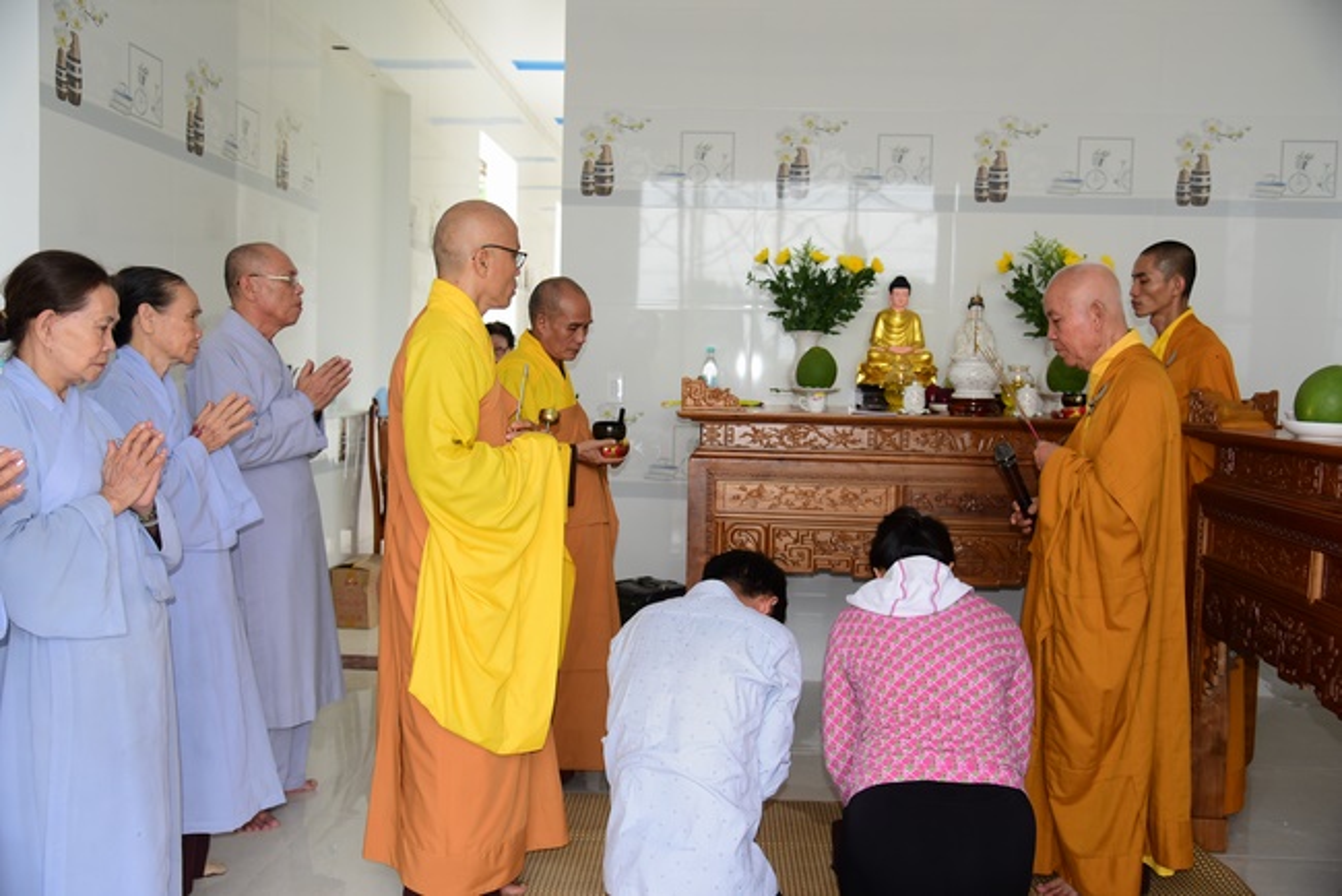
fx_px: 1156
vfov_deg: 42.4
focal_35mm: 31
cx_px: 671
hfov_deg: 60.3
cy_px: 448
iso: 320
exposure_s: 1/200
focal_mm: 31
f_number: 4
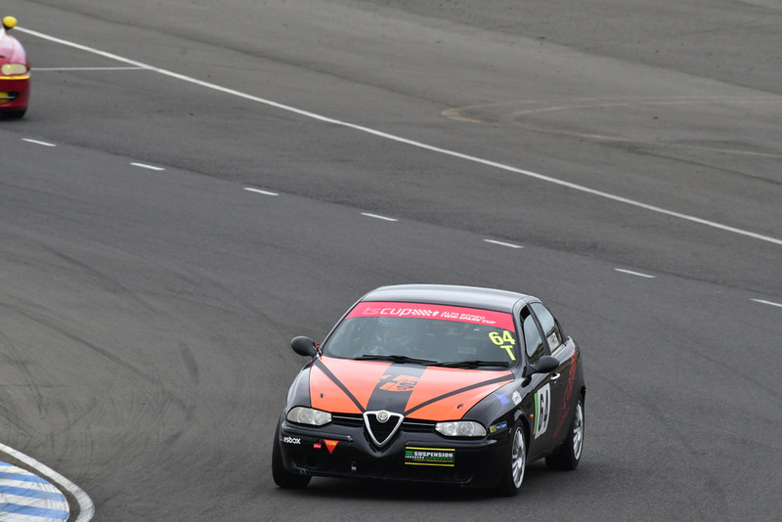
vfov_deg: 2.0
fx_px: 14993
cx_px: 391
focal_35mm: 690
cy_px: 261
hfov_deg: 3.0
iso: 1000
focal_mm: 460
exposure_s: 1/640
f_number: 11
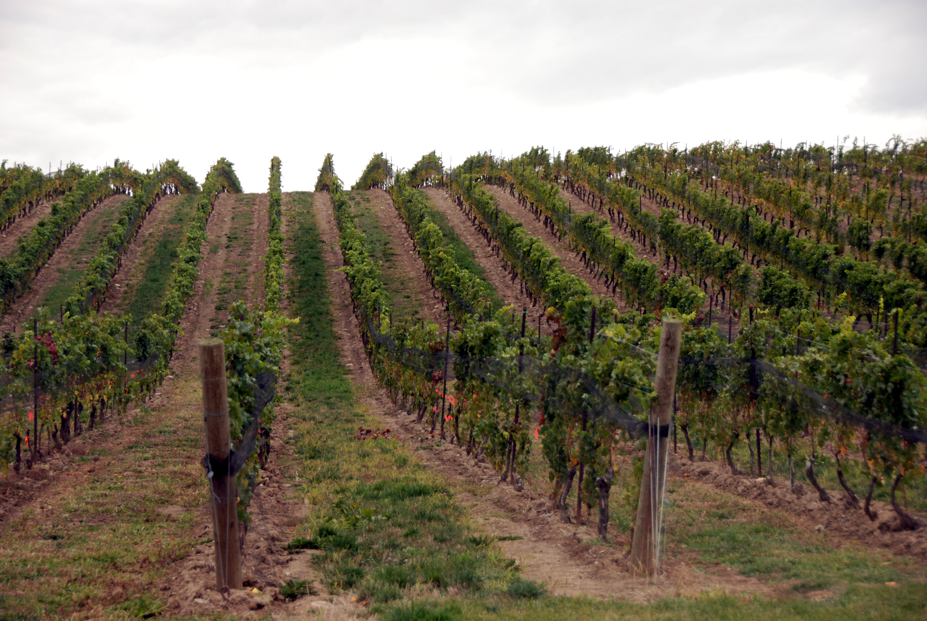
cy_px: 310
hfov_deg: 21.9
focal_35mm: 93
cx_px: 464
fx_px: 2398
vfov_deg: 14.7
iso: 200
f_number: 5
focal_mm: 62
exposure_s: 1/250
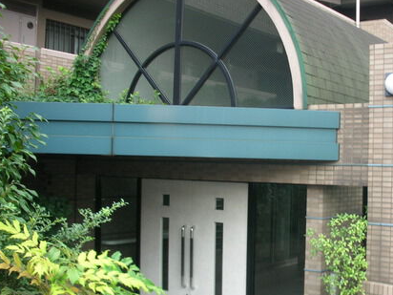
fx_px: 579
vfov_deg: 28.5
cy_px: 173
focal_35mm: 51
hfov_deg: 37.0
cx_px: 273
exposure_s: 1/17.4
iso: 63
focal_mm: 5.8
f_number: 3
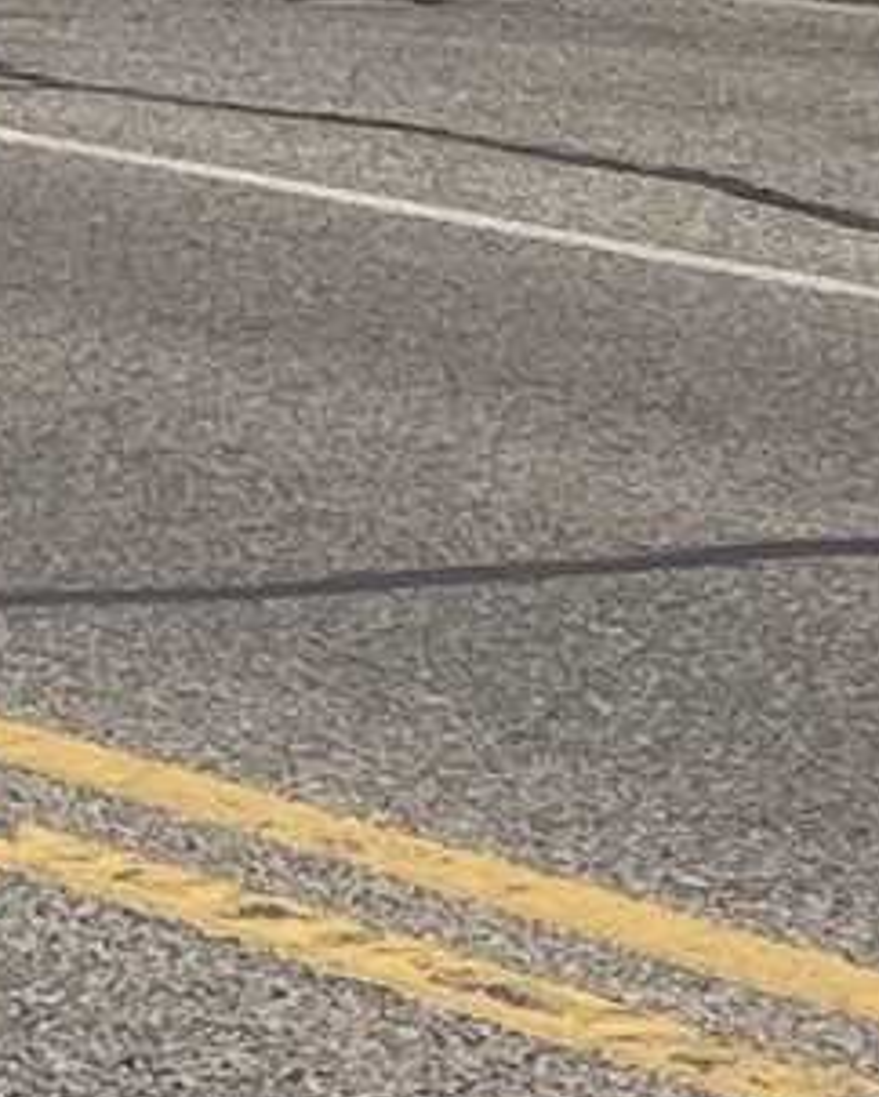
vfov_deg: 7.3
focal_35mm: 258
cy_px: -941
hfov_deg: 5.9
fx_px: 8381
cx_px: -458
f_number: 1.5
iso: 50
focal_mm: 5.7
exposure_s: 1/1511
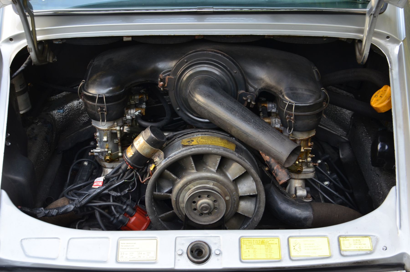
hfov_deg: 35.1
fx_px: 648
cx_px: 205
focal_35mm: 57
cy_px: 136
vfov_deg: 23.7
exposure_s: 1/90
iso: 400
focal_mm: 38
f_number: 8
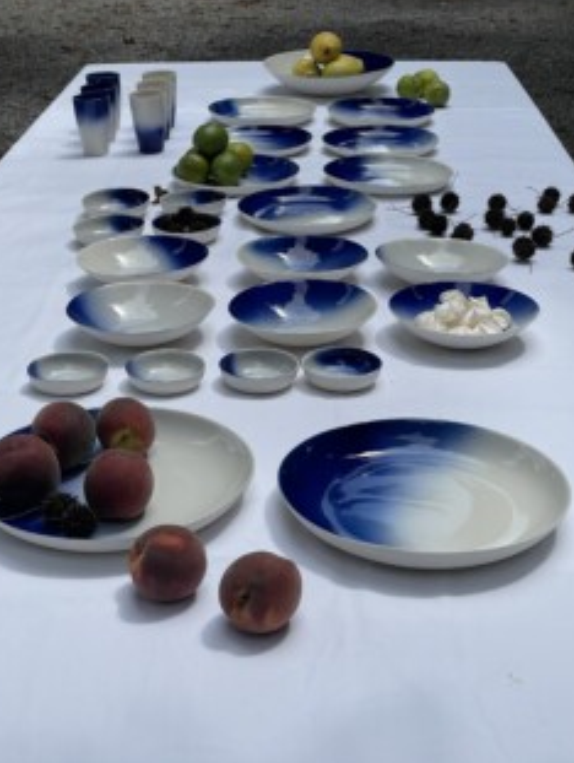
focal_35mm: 59
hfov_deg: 24.9
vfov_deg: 32.7
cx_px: 288
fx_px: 1302
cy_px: 364
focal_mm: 6
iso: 32
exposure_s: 1/2660
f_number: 2
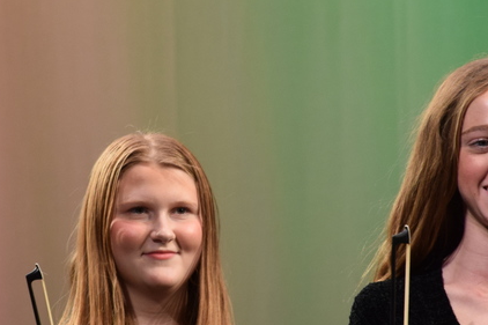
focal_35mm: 510
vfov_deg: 2.7
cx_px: 172
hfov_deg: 4.0
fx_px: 6910
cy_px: 188
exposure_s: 1/125
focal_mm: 140
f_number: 5.6
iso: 800
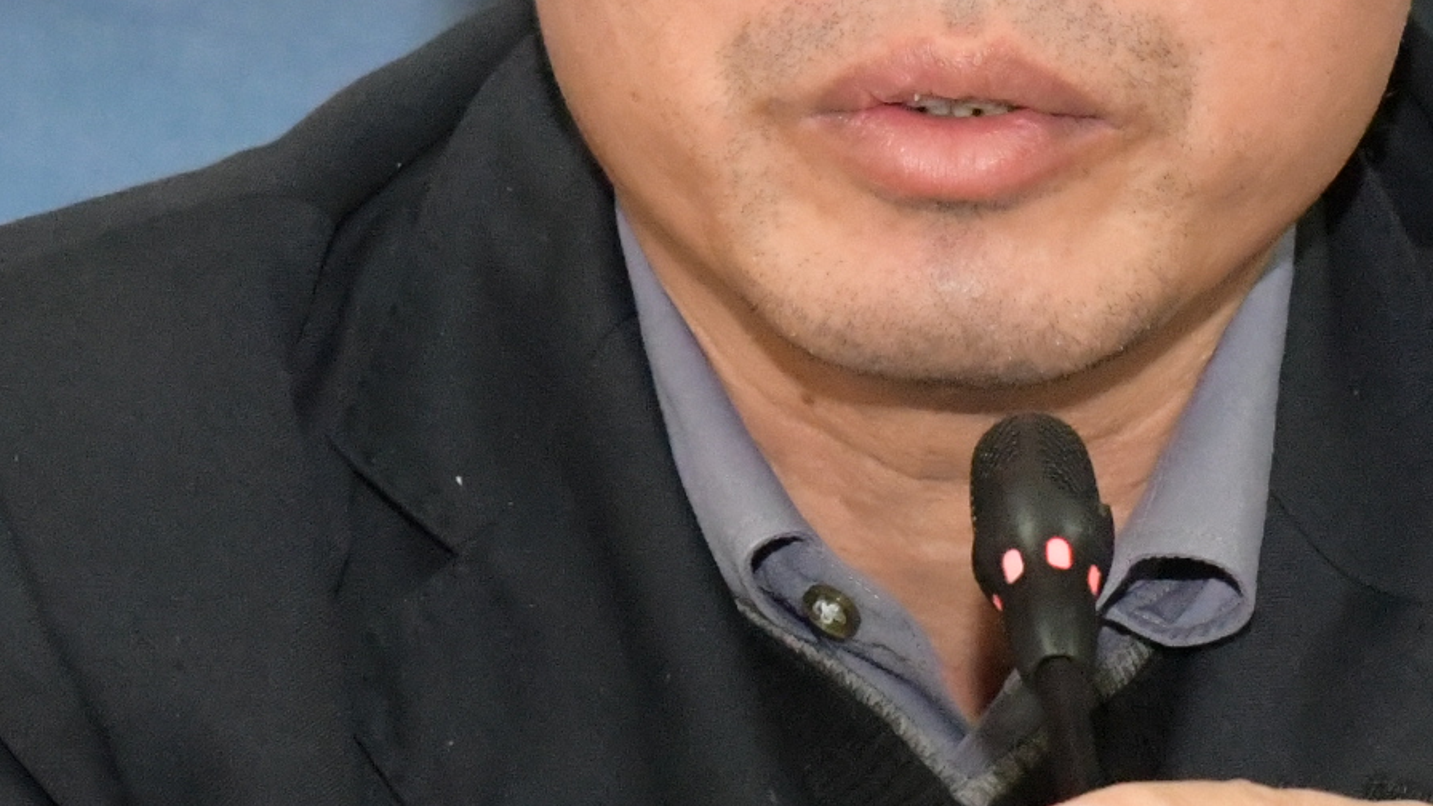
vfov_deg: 3.4
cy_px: 539
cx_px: 1238
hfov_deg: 6.0
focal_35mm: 362
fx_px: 13755
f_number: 8
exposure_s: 1/125
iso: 10000
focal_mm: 75
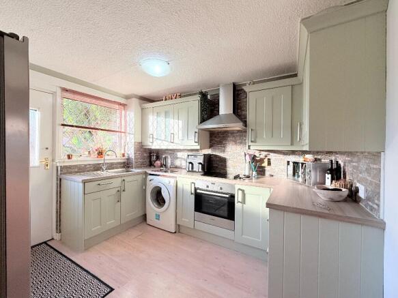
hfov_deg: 102.1
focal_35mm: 14
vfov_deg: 85.7
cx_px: 199
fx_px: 161
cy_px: 149
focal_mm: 2.22
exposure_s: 1/144
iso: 64
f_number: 2.2
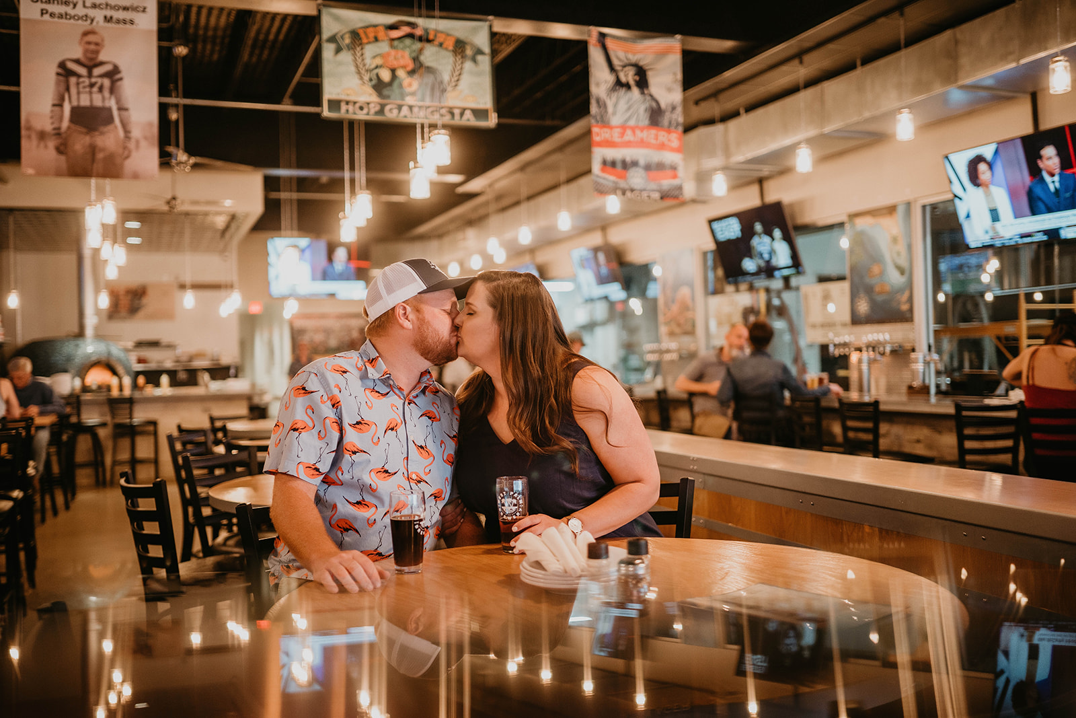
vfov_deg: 37.9
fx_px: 1046
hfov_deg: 54.4
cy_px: 359
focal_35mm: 35
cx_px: 538
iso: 1600
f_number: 1.4
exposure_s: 1/100
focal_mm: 35
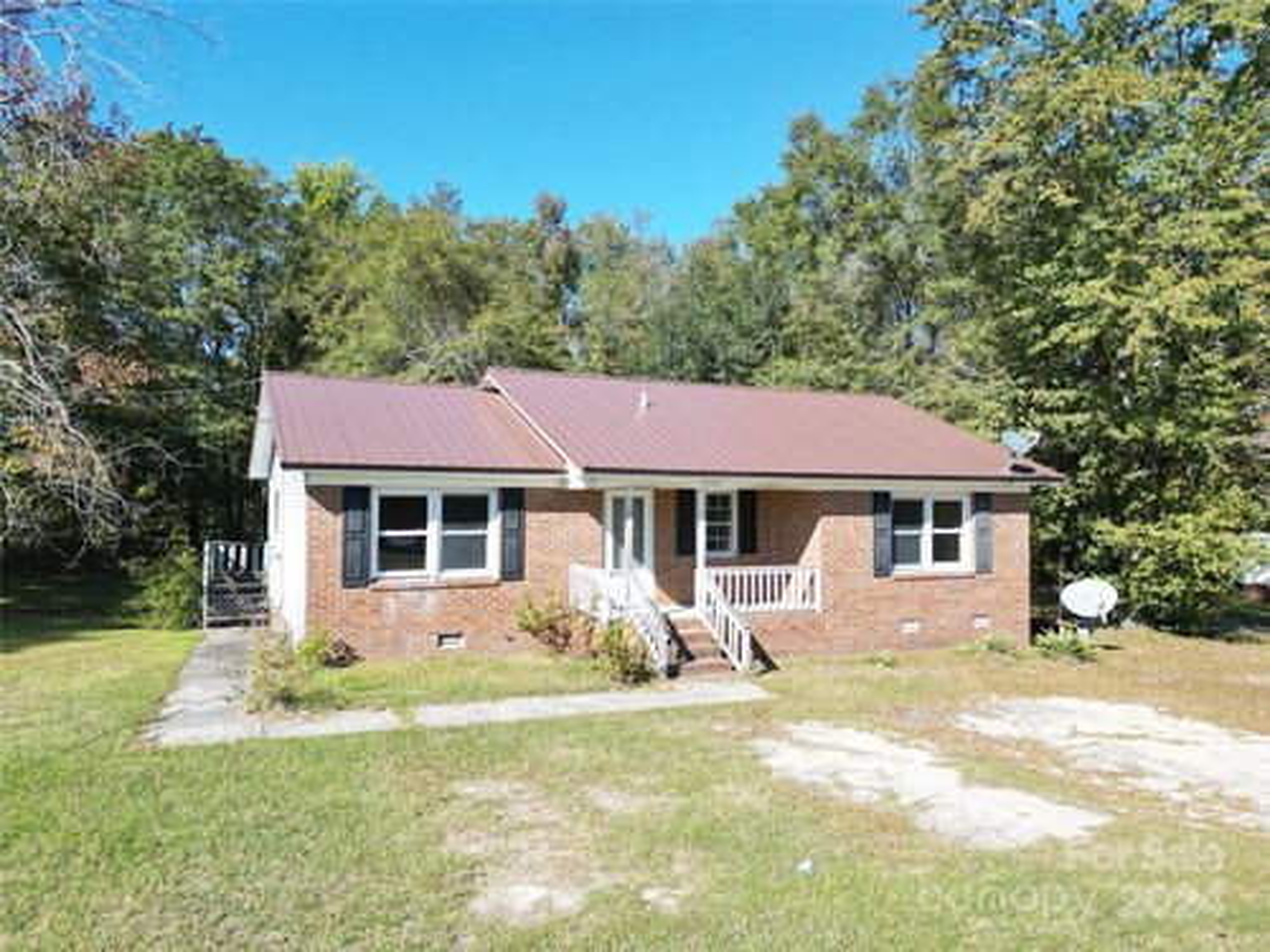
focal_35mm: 24
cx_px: 635
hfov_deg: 71.6
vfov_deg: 56.8
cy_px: 476
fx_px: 881
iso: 130
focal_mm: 6.72
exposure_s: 1/2000
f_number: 1.7
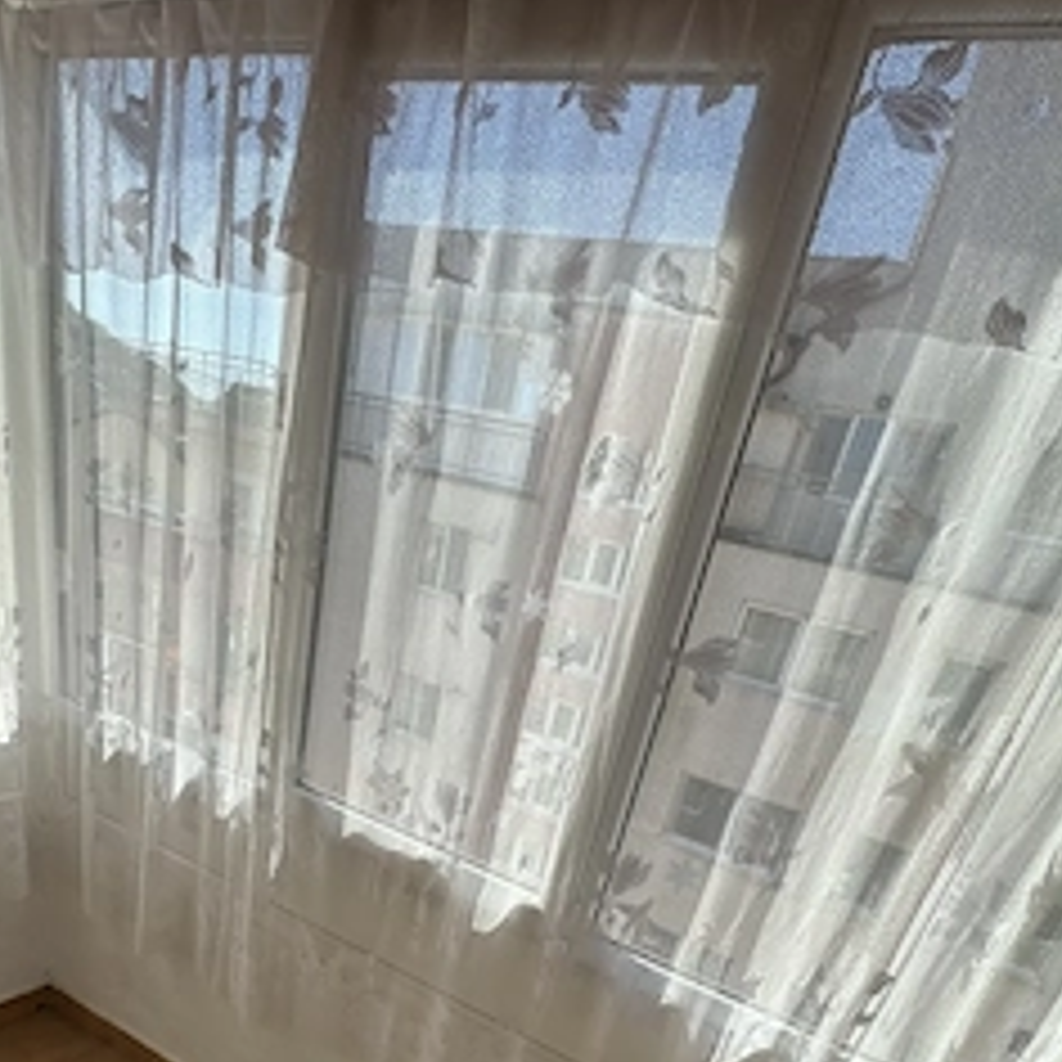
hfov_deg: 72.1
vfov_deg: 64.1
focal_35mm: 21
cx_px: 513
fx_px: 729
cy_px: 886
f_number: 2.2
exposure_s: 1/716
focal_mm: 2.22
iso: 40
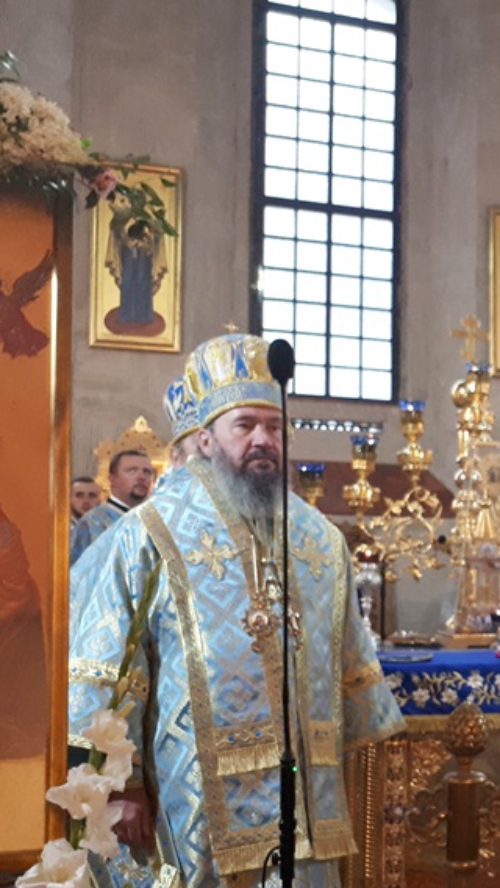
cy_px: 538
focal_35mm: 53
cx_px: 703
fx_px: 1248
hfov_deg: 20.2
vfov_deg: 39.0
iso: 200
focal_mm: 3.6
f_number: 1.9
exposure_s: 1/20
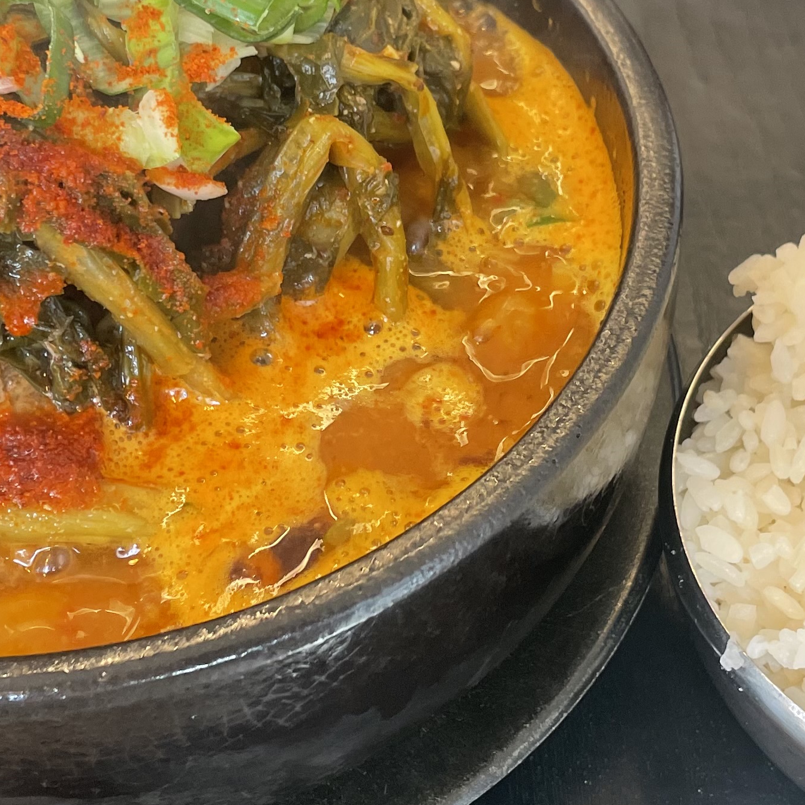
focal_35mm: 69
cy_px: 272
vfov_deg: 24.9
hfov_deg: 25.0
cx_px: 458
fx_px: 1815
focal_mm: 4.2
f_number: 1.6
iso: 125
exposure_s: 1/120
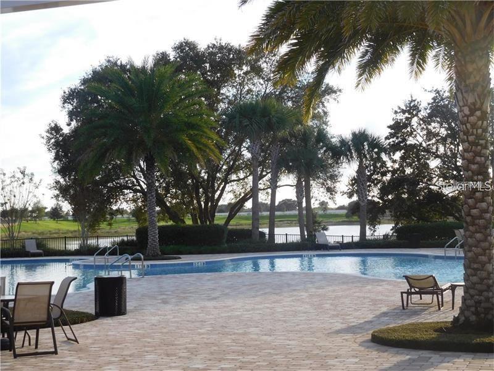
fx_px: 885
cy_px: 186
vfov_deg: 23.7
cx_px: 247
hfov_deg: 31.2
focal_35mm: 62
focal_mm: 11.1
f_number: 4.4
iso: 125
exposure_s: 1/400
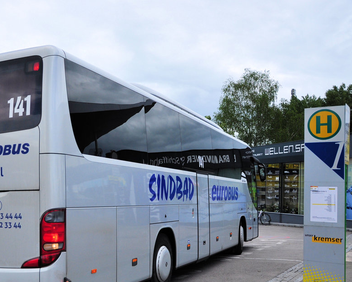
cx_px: 82
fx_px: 476
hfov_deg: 39.3
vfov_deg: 32.8
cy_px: 173
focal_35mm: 46
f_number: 3.8
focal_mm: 21
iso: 200
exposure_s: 1/1600
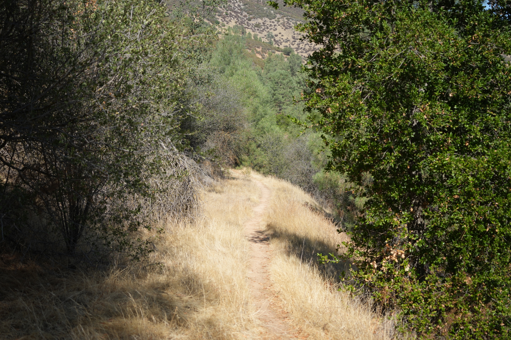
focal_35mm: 50
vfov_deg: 27.0
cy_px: 170
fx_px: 710
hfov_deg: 39.6
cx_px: 256
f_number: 4.5
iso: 200
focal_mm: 50
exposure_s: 1/1000
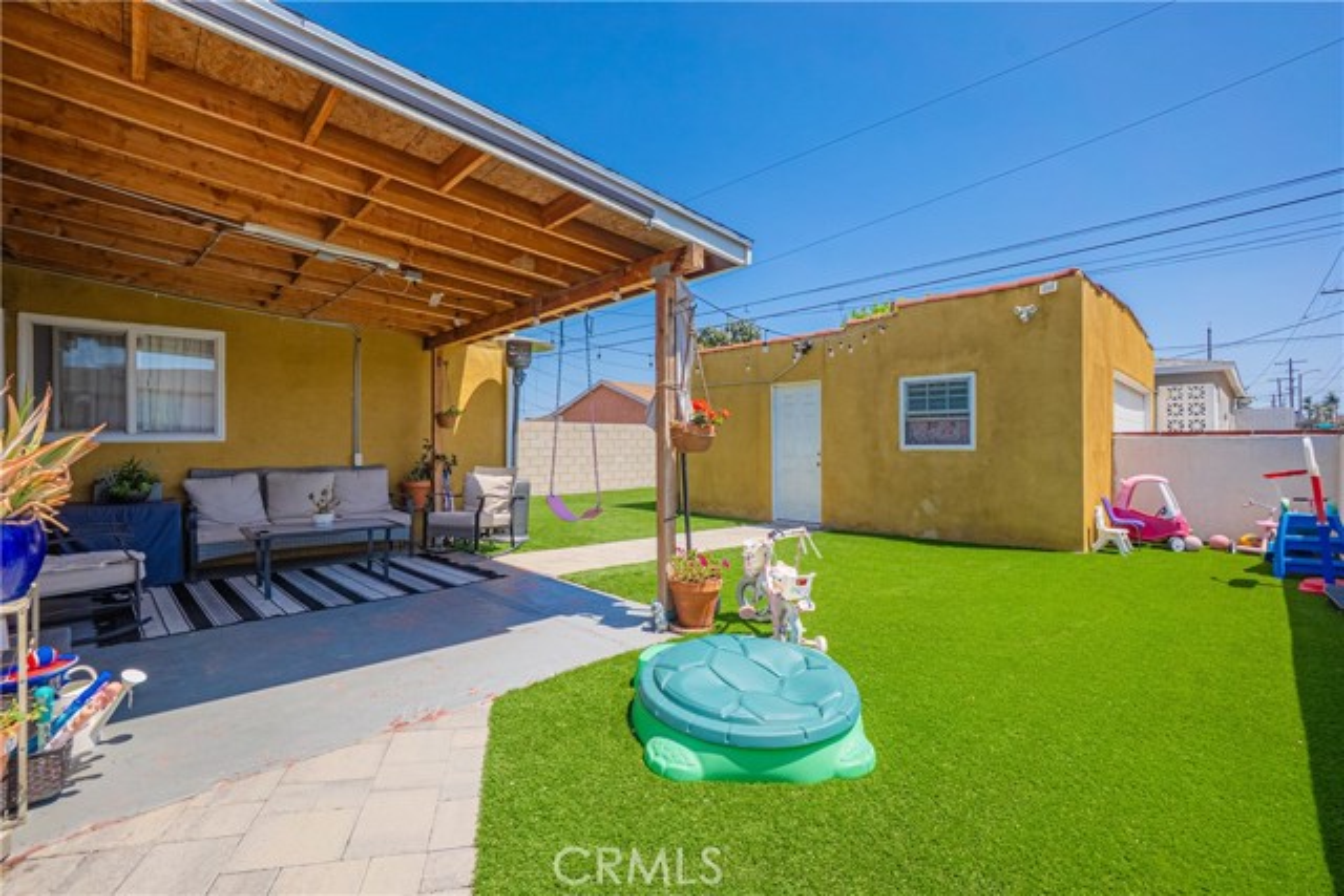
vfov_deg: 77.4
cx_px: 672
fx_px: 560
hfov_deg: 100.4
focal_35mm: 15
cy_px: 448
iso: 400
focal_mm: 10
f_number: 8
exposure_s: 1/8000
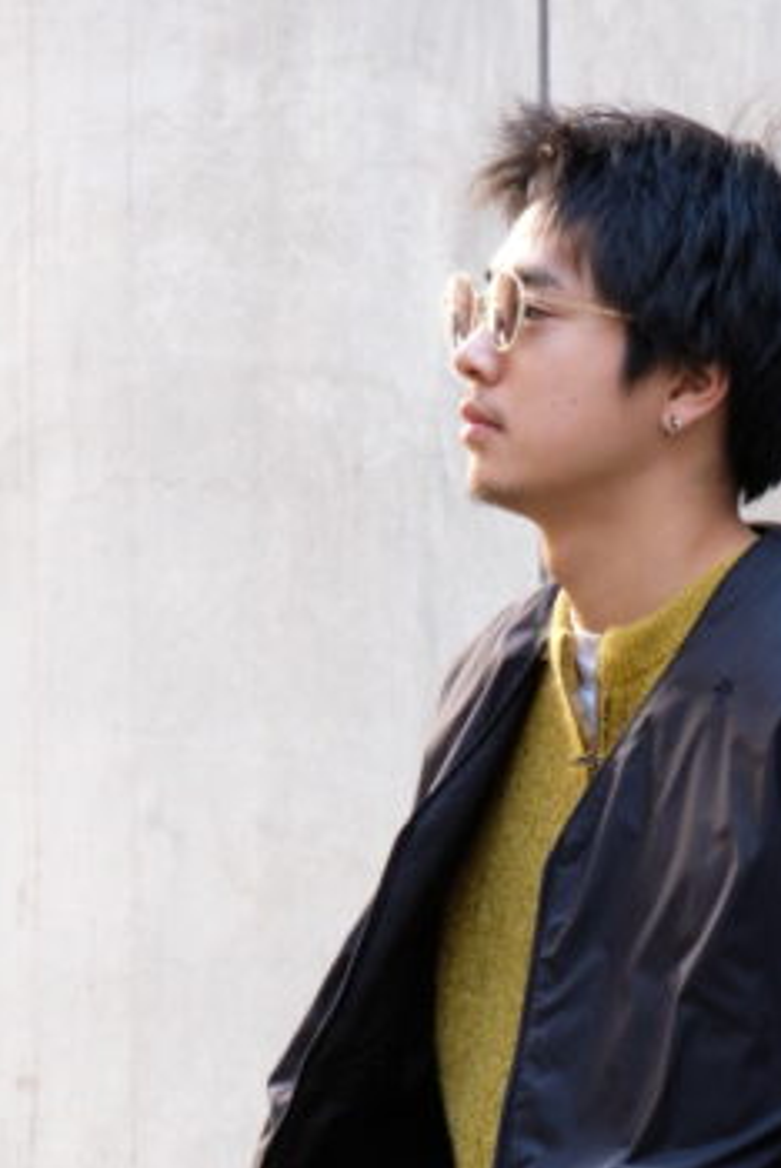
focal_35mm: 407
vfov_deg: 5.1
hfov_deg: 3.4
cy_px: 911
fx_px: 13217
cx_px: 564
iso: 500
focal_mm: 143.9
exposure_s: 1/40
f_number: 6
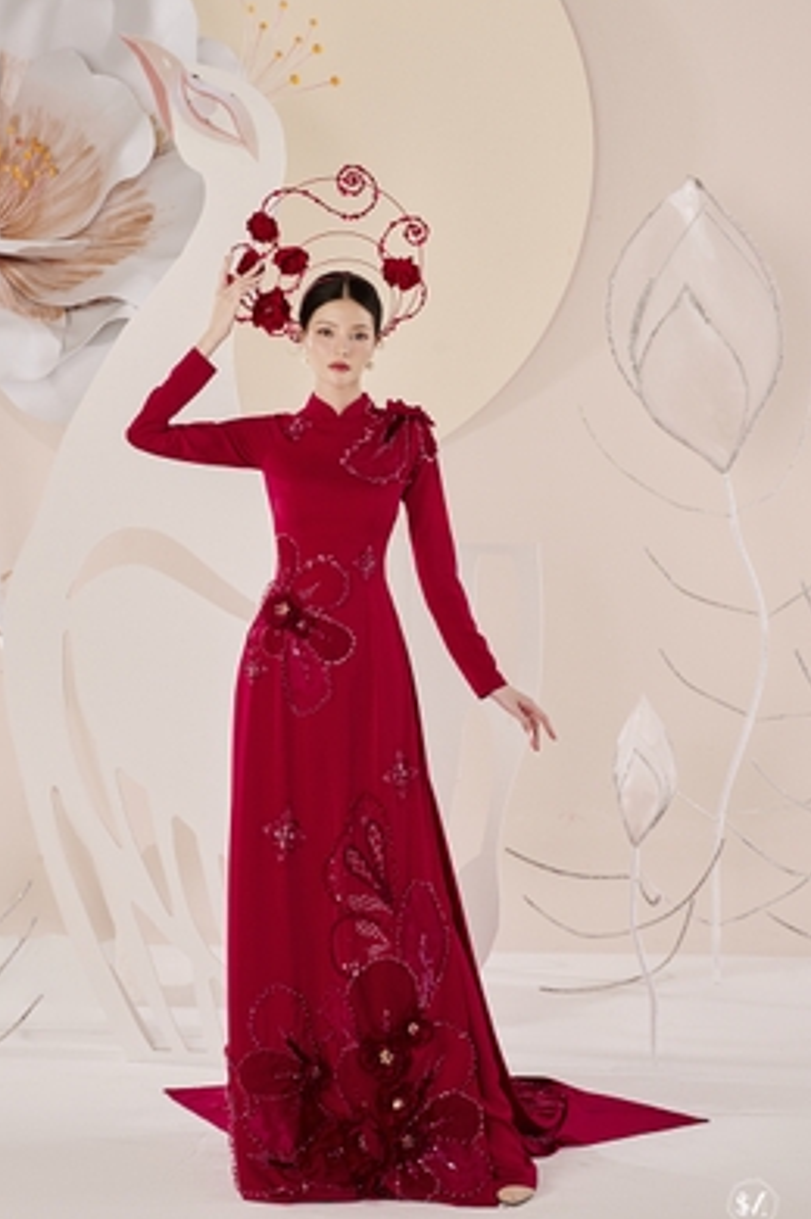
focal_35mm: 86
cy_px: 546
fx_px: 2911
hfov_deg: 15.9
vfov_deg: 23.7
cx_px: 335
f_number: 8
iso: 160
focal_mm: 70
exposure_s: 1/125
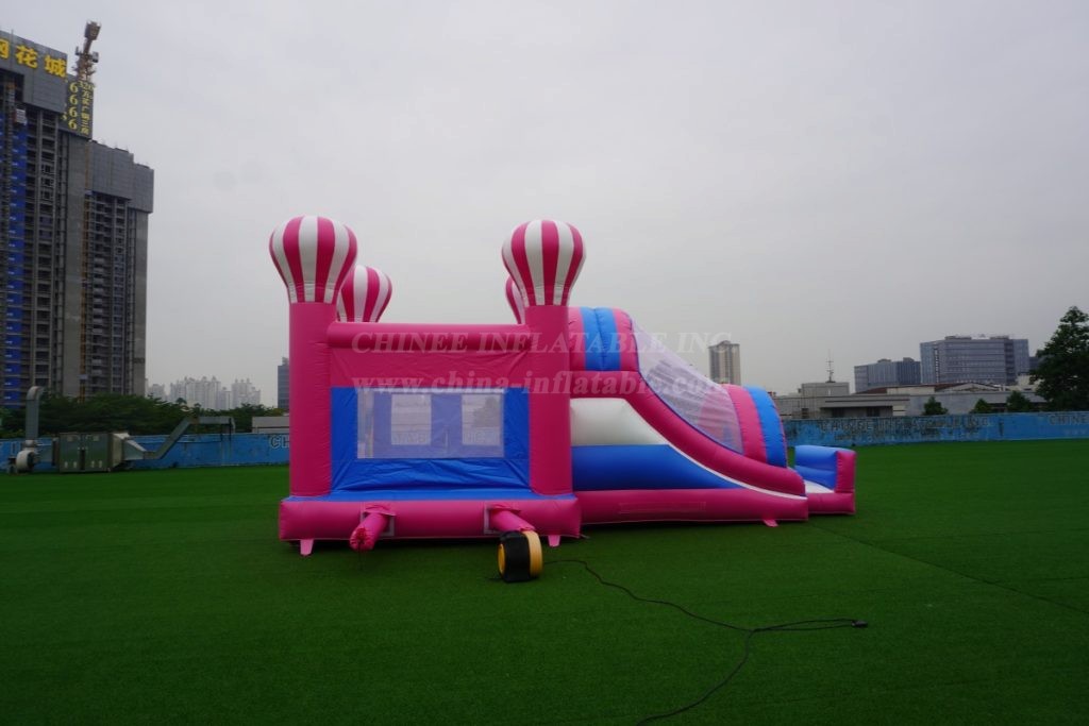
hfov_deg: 73.7
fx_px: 726
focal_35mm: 24
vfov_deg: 53.1
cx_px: 544
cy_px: 363
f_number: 9
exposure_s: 1/125
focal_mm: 16
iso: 100
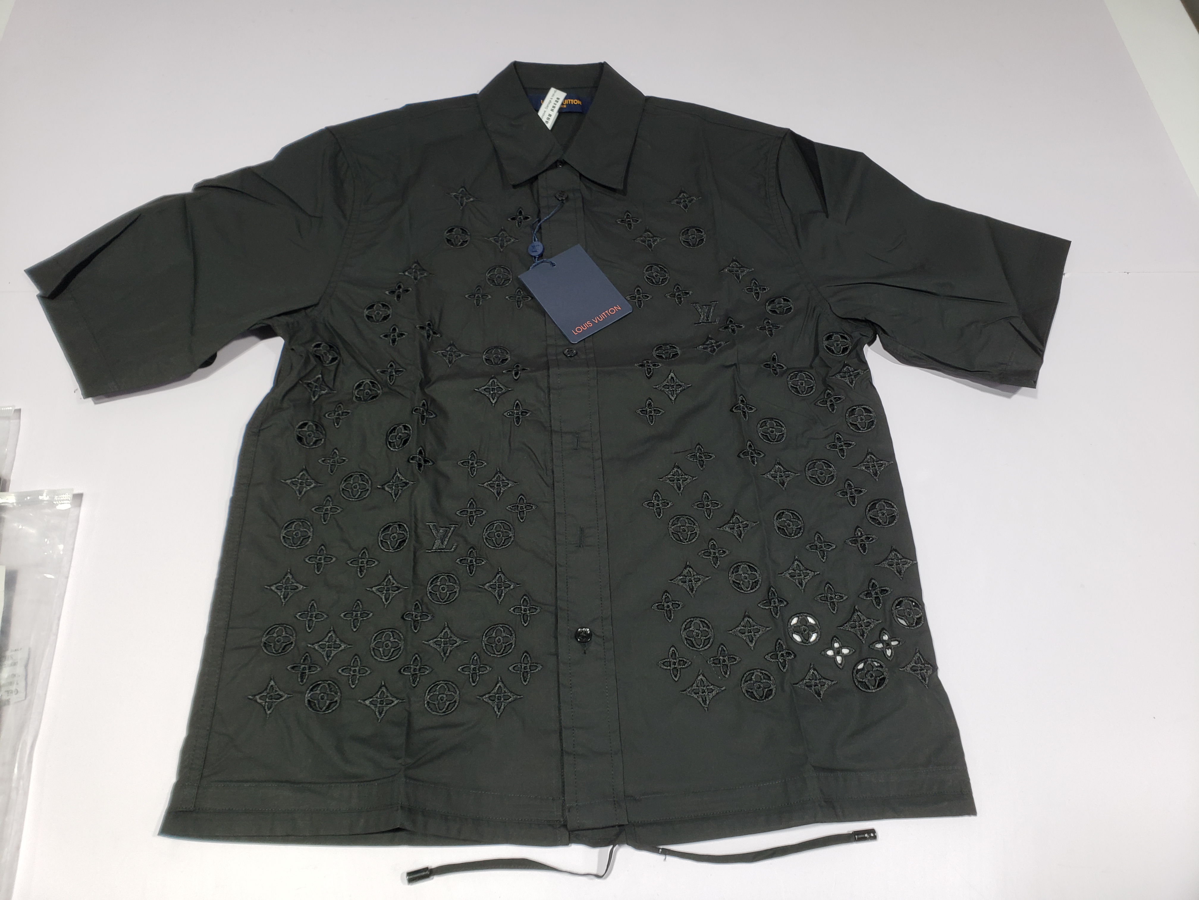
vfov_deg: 53.1
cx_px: 600
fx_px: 901
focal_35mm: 26
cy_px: 450
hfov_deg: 67.3
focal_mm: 4.3
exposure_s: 1/100
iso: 80
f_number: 2.4
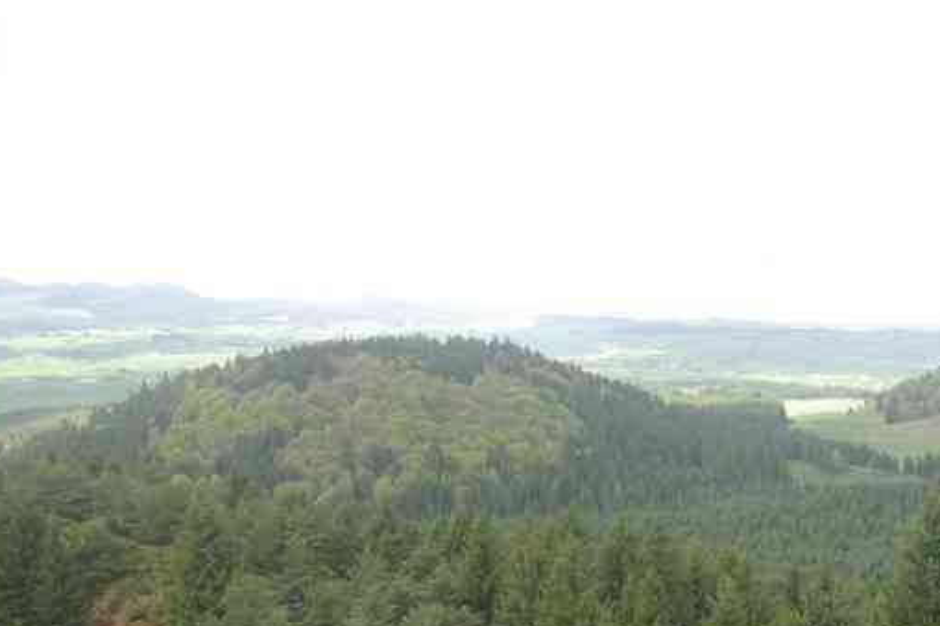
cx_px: 726
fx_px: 1540
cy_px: 558
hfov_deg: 33.2
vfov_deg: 22.4
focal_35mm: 59
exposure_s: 1/90
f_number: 5.6
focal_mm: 20
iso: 100
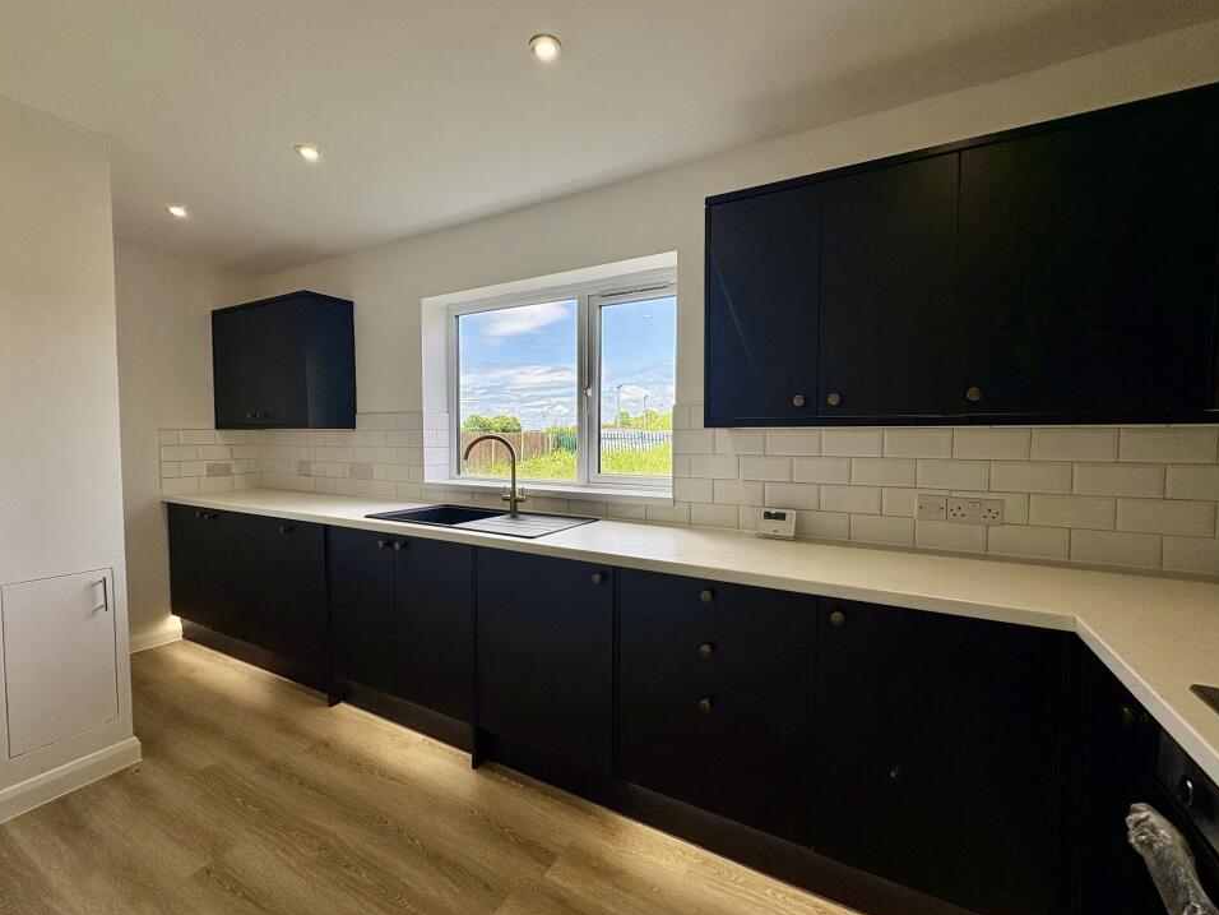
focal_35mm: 15
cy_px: 458
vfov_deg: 81.7
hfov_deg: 98.2
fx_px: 528
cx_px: 602
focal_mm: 2.22
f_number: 2.2
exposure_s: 1/403
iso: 64
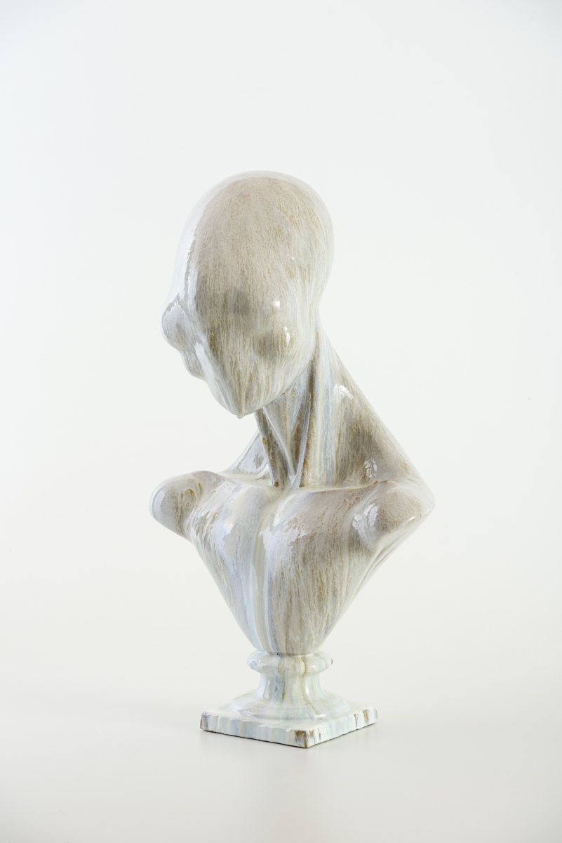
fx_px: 2456
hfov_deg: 13.1
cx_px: 281
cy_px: 422
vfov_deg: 19.4
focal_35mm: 105
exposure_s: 1/160
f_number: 7.1
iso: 100
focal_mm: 105
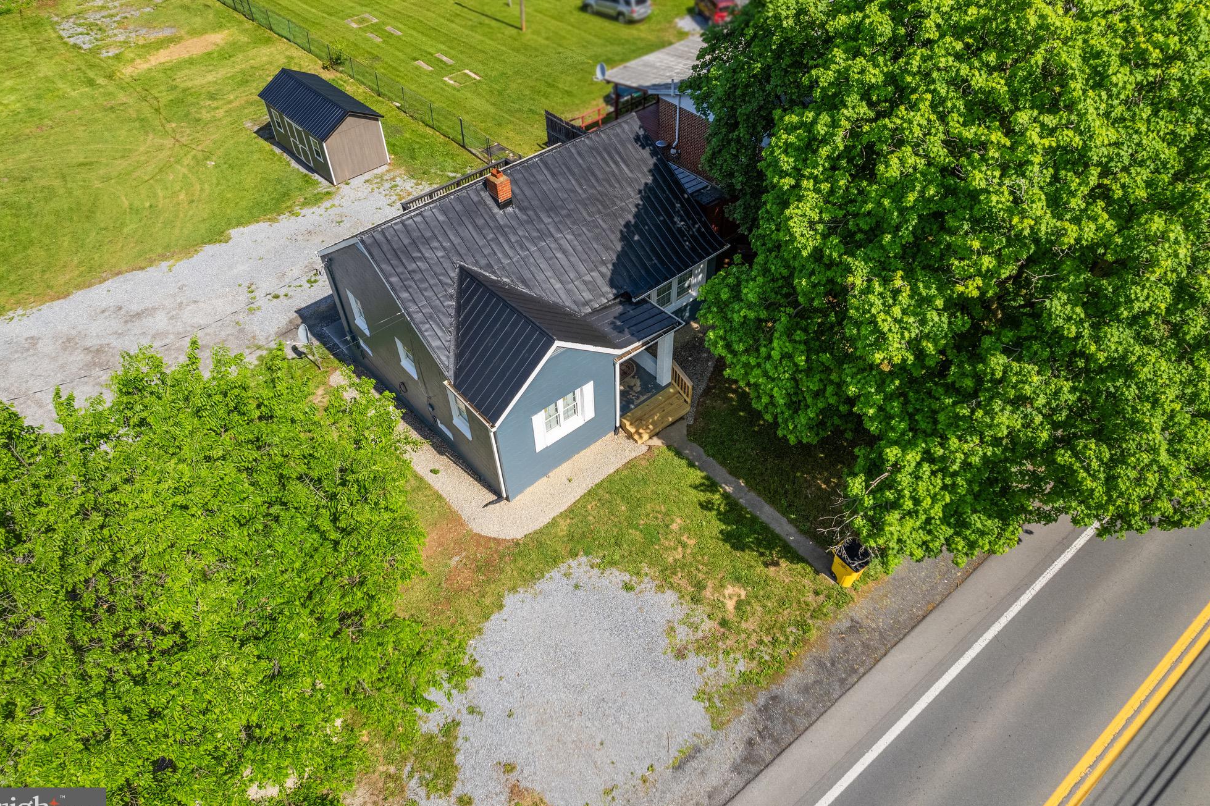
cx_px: 602
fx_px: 773
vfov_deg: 55.1
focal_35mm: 23
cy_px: 411
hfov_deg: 76.1
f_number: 2.8
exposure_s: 1/100
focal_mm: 8.38
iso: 100
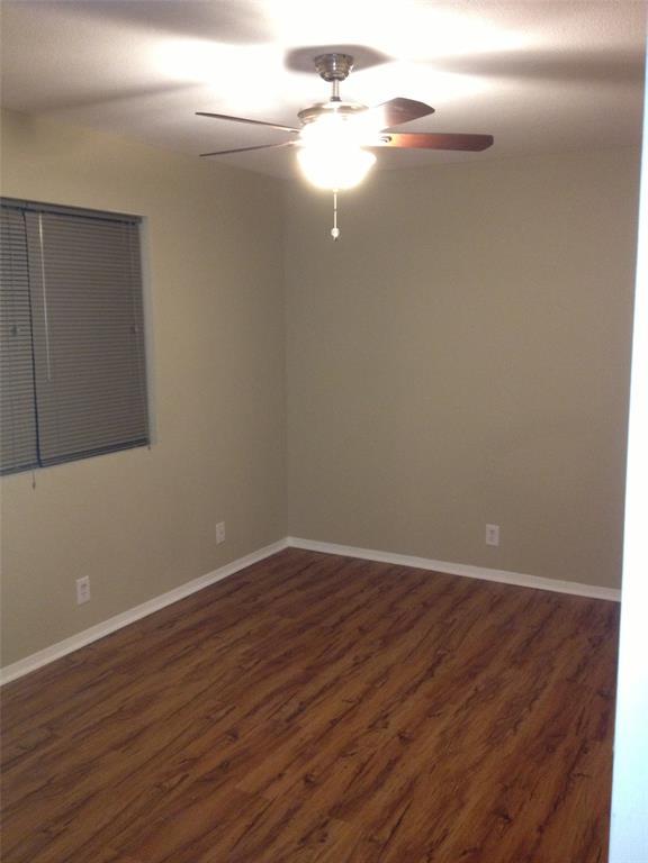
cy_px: 432
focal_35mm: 35
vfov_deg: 52.6
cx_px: 324
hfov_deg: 40.7
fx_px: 874
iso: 320
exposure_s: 1/20
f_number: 2.4
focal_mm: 4.28
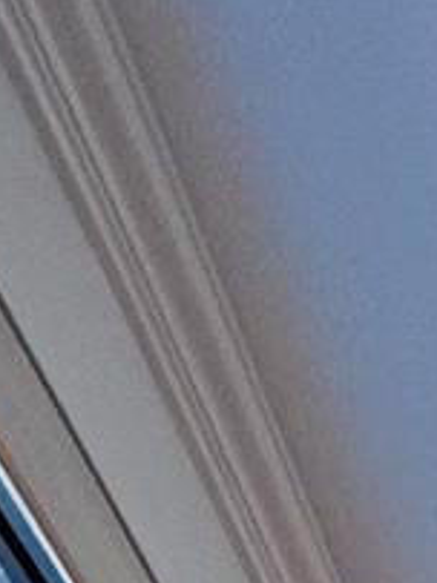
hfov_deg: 12.3
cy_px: 2131
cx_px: 886
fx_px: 1786
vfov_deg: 9.1
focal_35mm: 106
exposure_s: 1/120
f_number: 2.2
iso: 100
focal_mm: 2.22
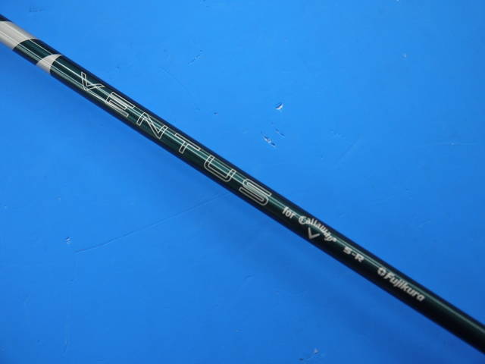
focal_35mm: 42
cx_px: 242
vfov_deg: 34.3
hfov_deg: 44.8
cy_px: 182
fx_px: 588
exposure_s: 1/60
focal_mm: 21
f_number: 4.3
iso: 160
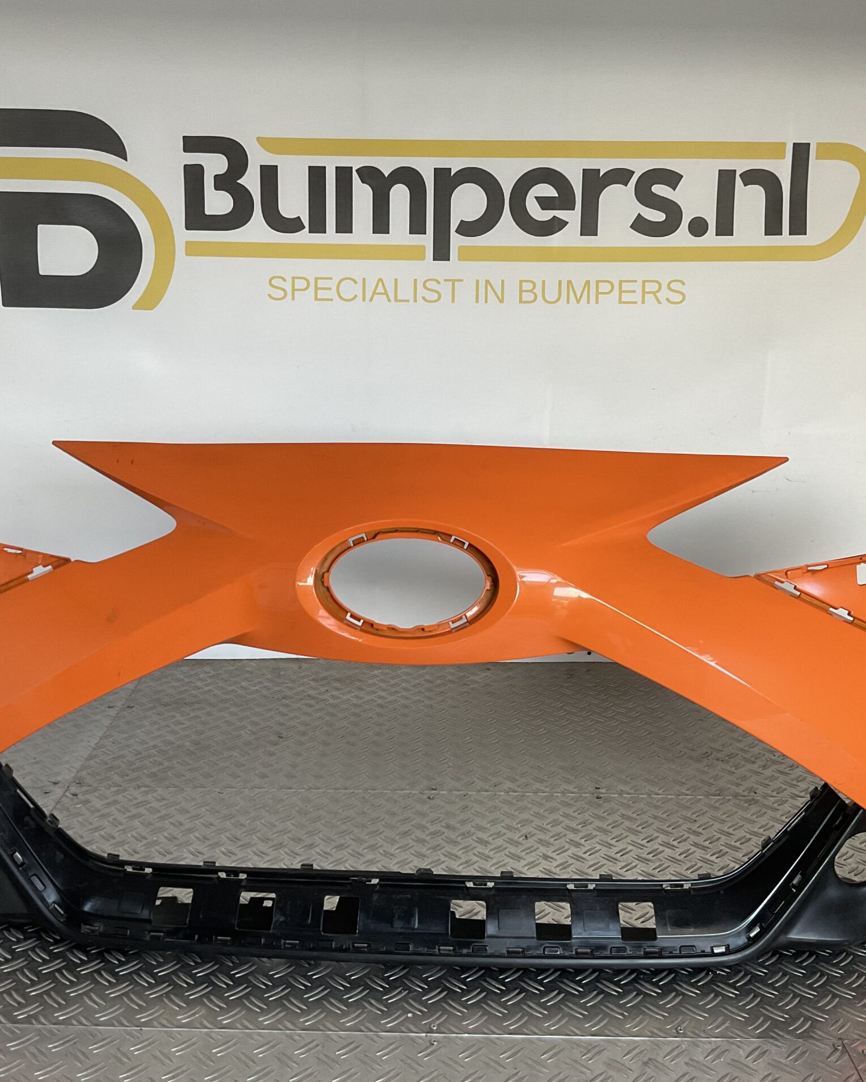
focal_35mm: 38
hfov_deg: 39.2
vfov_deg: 47.9
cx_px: 435
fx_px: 1217
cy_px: 540
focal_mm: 3
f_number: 1.8
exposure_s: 1/120
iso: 64
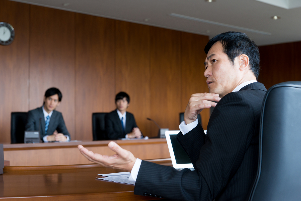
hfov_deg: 33.4
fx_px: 502
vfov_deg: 22.6
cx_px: 150
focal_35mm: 60
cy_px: 100
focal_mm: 60
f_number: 5.6
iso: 200
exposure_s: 1/30
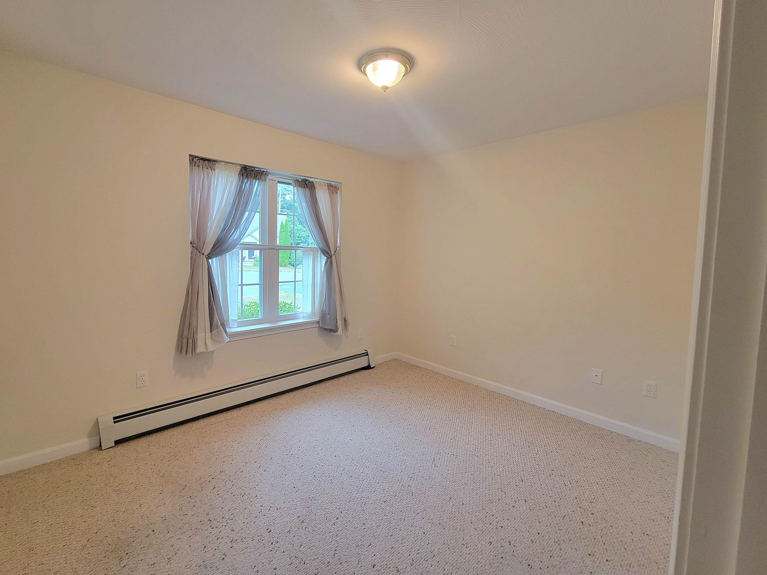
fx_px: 310
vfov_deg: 85.6
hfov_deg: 101.9
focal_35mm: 14
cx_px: 358
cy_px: 270
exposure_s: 1/60.2
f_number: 2.2
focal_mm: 2.2
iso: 320
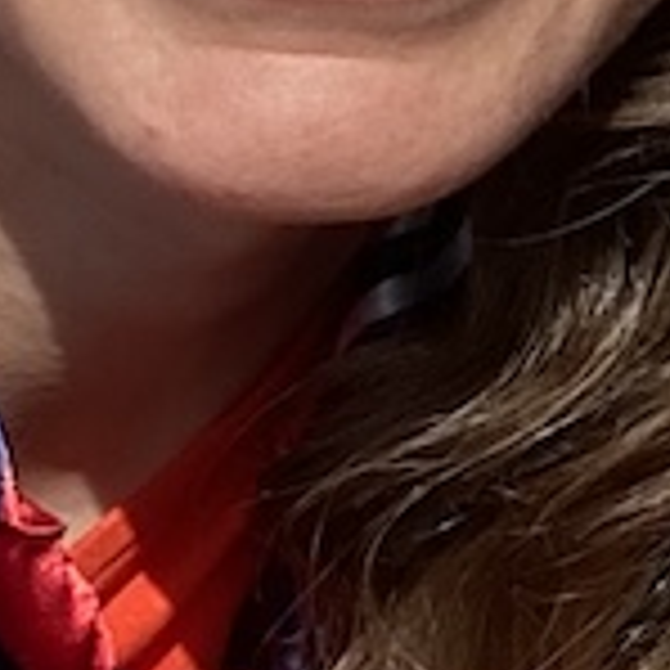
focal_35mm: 213
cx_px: 1632
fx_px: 4664
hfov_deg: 7.6
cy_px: 90
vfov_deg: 8.2
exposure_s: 1/1080
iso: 25
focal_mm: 2.71
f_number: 2.2
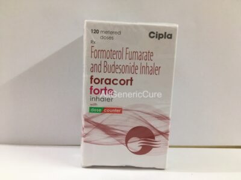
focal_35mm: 29
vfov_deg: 48.2
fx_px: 202
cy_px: 90
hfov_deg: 61.7
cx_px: 120
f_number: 2.2
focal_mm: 4.15
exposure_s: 1/33
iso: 100
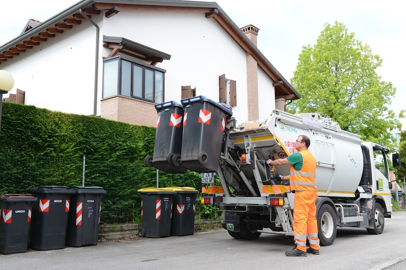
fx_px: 395
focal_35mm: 35
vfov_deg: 37.8
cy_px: 135
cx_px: 203
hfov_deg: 54.4
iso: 200
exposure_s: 1/80
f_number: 10
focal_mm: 35
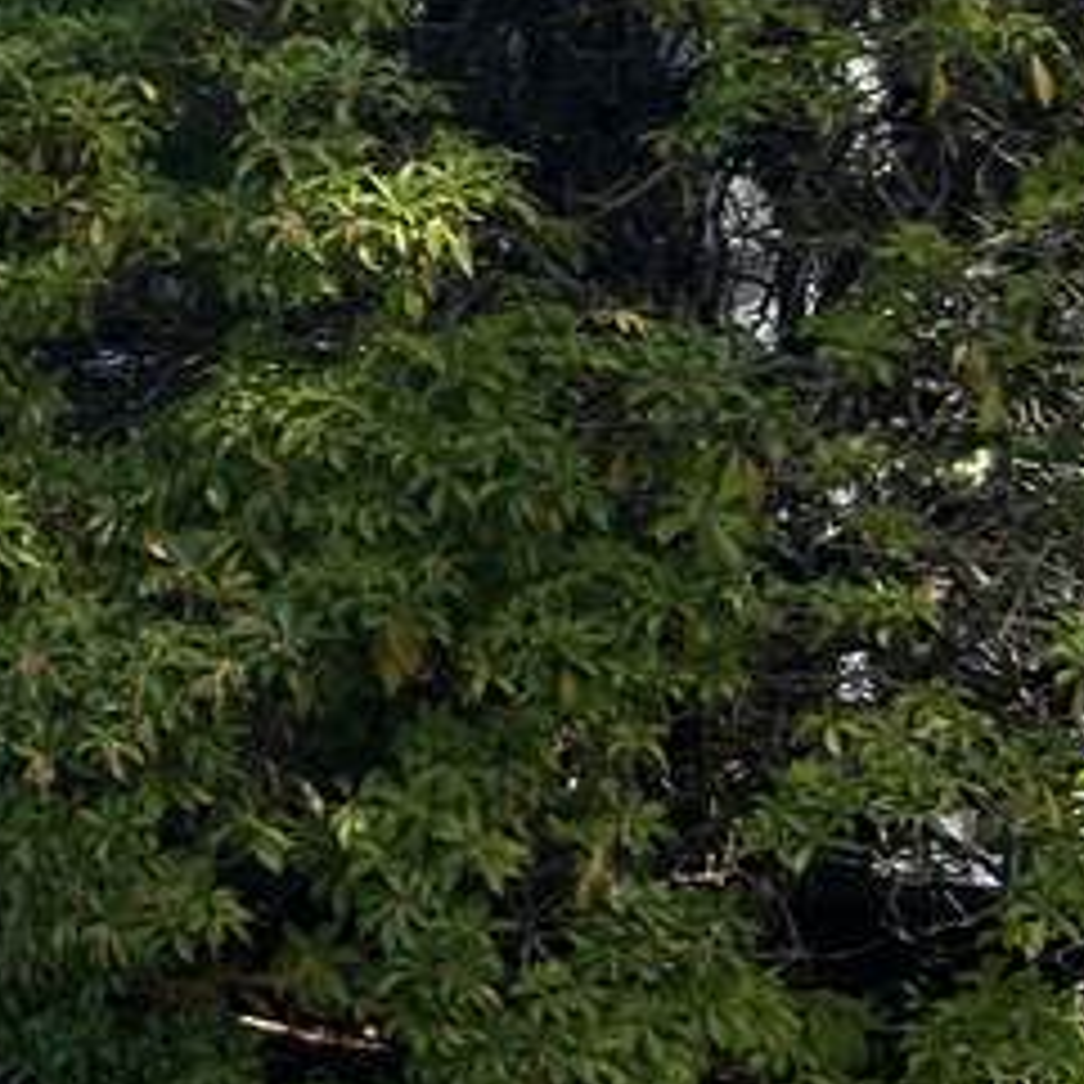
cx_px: -1295
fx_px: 4322
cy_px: -261
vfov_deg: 13.8
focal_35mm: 122
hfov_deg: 12.1
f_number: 1.5
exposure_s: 1/3571
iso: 50
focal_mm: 5.7
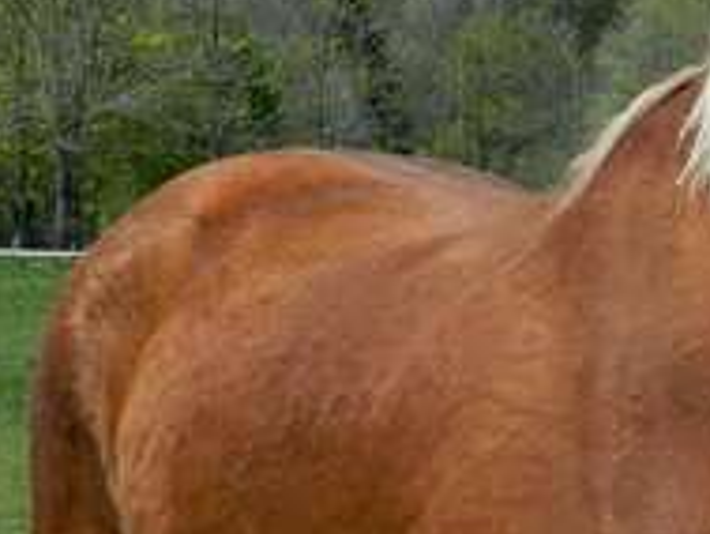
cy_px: 741
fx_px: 4084
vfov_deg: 7.4
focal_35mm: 199
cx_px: 552
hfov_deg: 9.9
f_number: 3.6
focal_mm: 8.4
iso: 80
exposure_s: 1/800
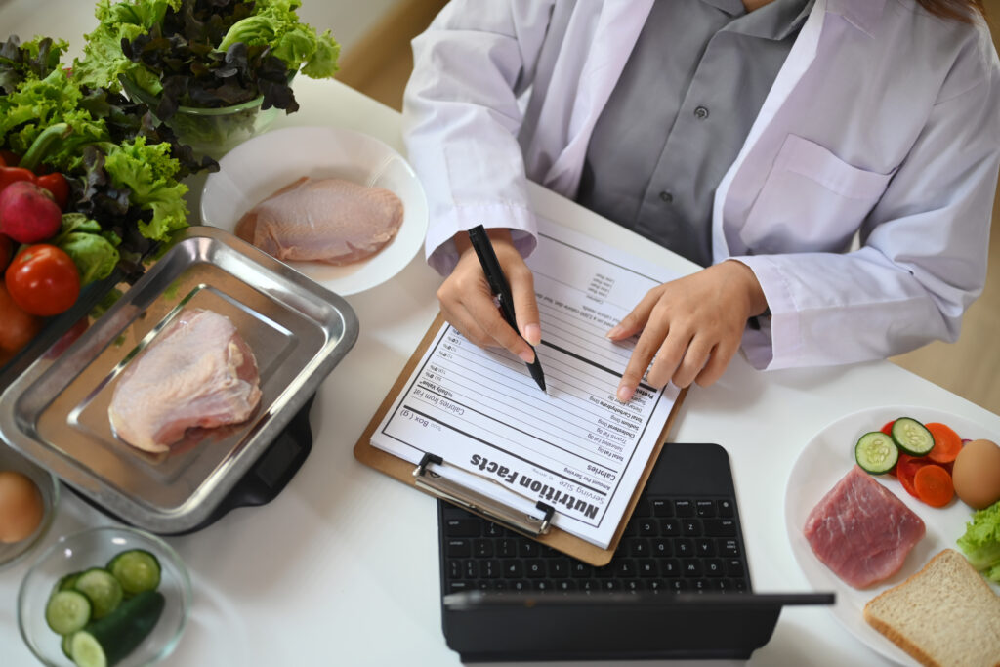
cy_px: 334
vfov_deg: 27.0
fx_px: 1389
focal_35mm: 50
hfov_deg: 39.6
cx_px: 500
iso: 250
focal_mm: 50
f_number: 1.8
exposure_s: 1/250
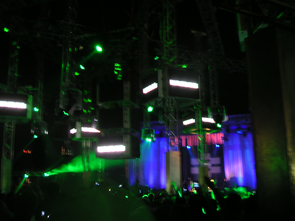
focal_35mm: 38
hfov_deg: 49.0
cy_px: 110
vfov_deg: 37.7
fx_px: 324
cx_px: 148
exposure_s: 1/2
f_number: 2.8
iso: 100
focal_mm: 6
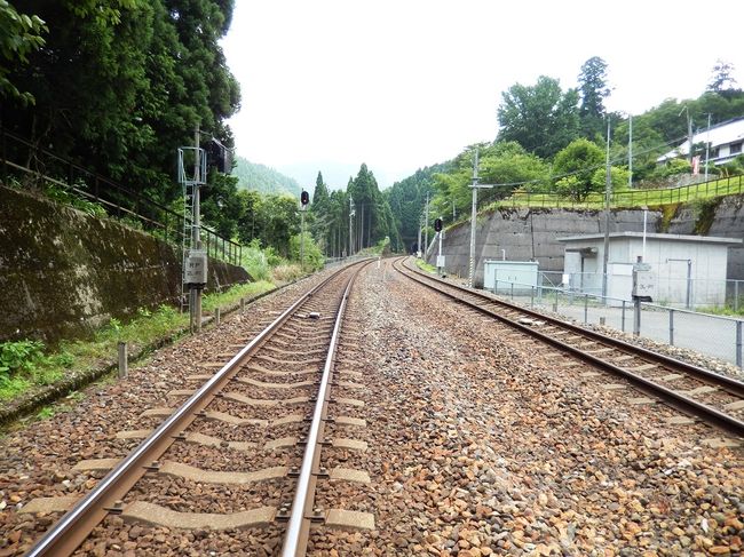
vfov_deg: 54.8
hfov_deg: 69.4
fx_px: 537
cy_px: 278
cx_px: 372
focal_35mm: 25
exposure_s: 1/250
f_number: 3.4
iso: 125
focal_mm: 4.5
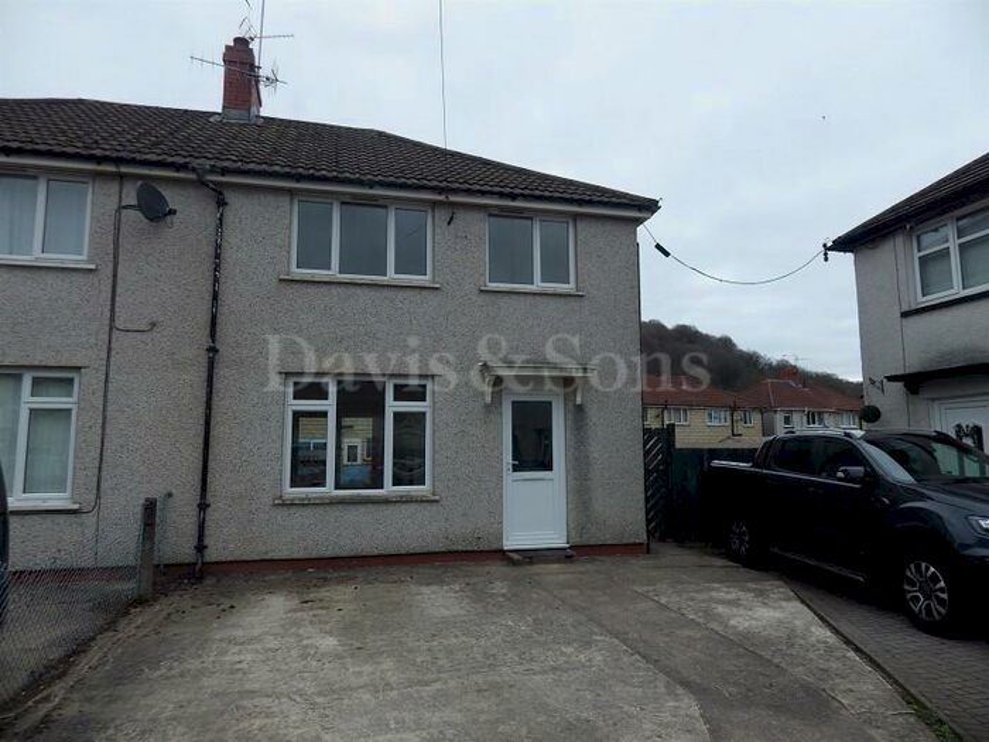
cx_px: 494
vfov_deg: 61.1
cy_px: 371
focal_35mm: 22
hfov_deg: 76.4
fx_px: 629
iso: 100
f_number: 3.1
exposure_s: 1/400
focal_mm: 4
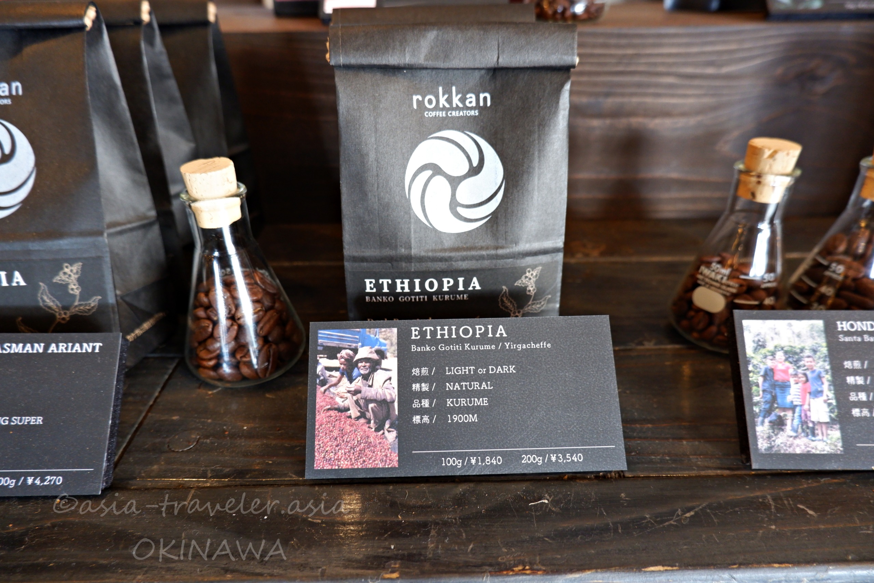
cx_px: 437
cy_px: 292
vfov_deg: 55.1
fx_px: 558
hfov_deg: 76.1
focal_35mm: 23
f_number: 4
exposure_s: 1/25
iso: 1250
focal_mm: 15
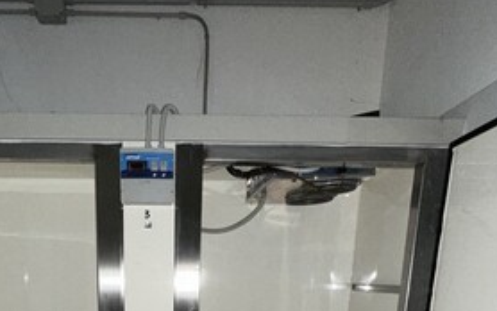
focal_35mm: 32
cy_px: 381
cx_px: 186
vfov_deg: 32.2
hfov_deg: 58.9
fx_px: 434
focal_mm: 2.22
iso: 200
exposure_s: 1/30
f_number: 2.2
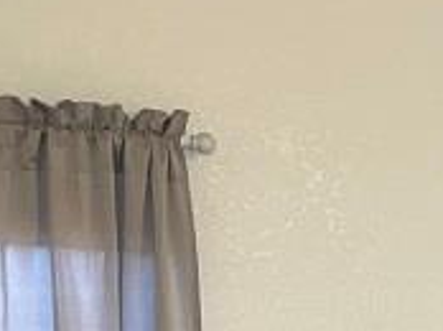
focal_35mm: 151
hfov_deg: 12.0
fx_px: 1930
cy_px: 726
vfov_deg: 9.0
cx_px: 815
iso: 40
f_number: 1.6
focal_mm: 4.2
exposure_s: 1/22
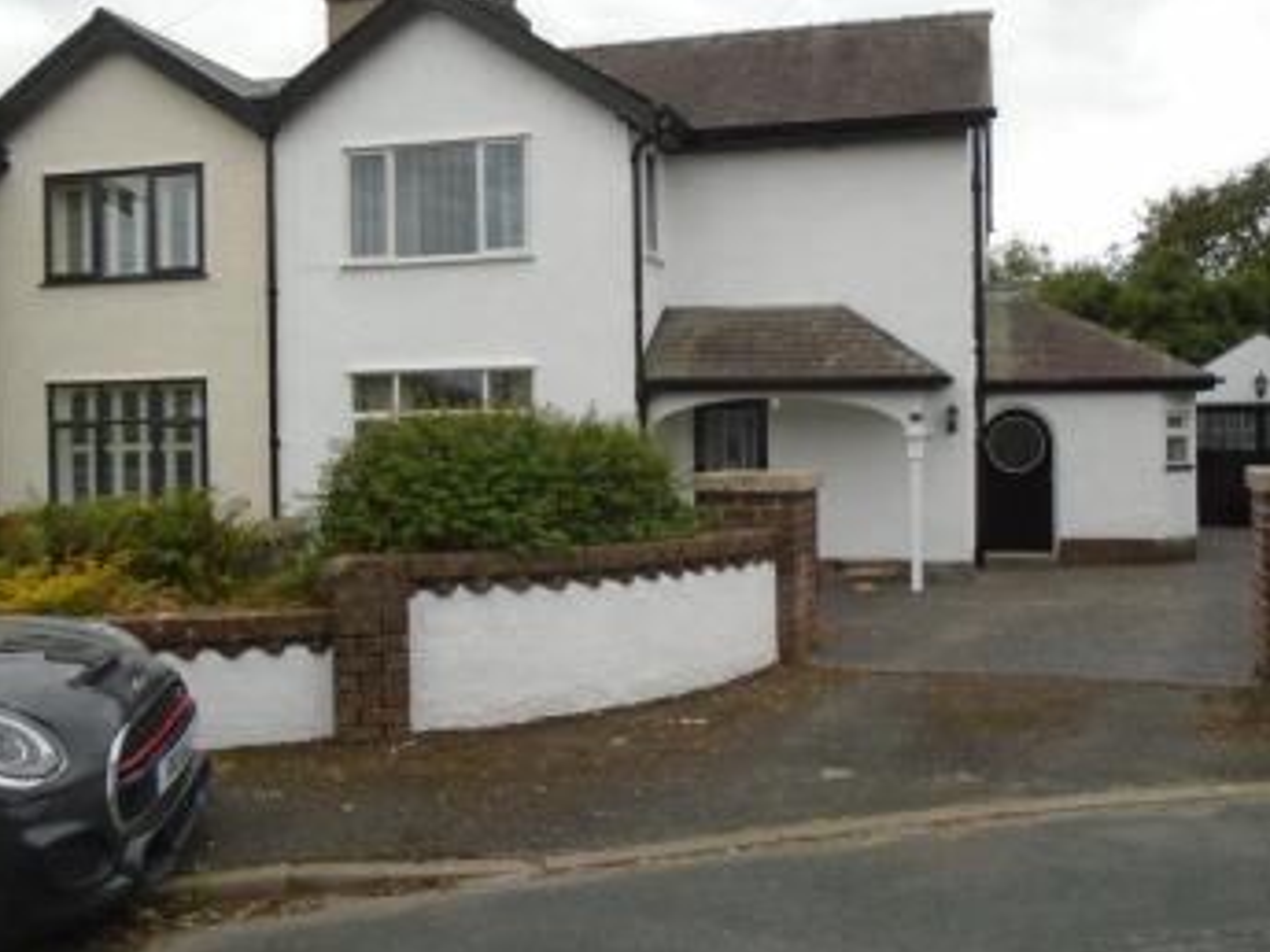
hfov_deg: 56.7
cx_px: 707
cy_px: 452
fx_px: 1174
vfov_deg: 44.1
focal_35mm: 32
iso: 100
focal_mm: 4.6
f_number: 3.2
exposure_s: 1/320
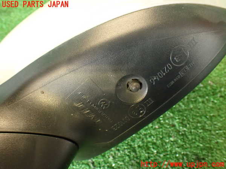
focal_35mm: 32
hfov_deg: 56.8
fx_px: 209
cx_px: 113
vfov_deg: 44.2
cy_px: 84
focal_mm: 5.79
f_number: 2.4
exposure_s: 1/30
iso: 400
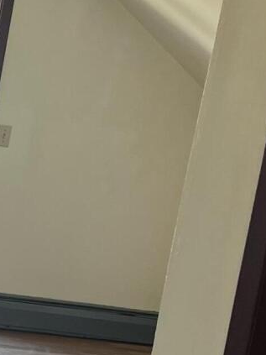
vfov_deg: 16.0
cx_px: -167
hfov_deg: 11.4
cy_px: 218
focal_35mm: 123
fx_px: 1261
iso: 80
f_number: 1.5
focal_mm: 5.7
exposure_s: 1/121
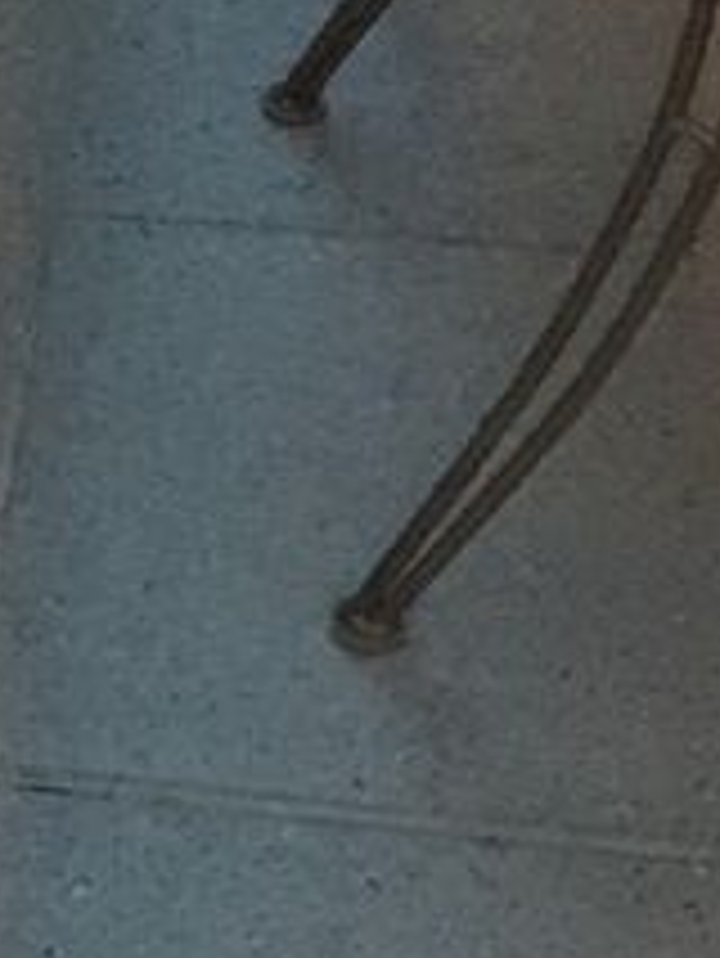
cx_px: -832
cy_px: -513
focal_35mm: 136
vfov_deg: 13.6
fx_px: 3768
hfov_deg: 9.9
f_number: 2.2
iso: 200
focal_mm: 4.15
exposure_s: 1/17
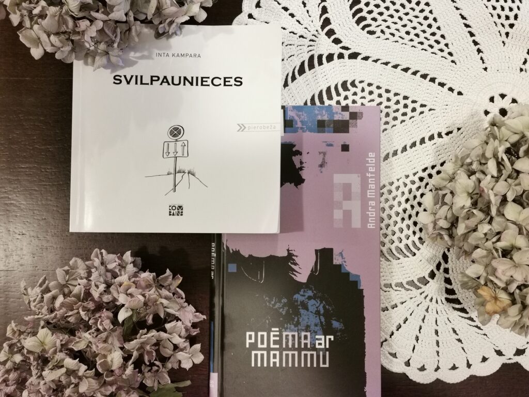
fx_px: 581
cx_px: 264
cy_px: 198
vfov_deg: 37.7
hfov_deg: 49.0
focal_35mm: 38
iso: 400
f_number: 1.8
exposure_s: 1/69
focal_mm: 5.58
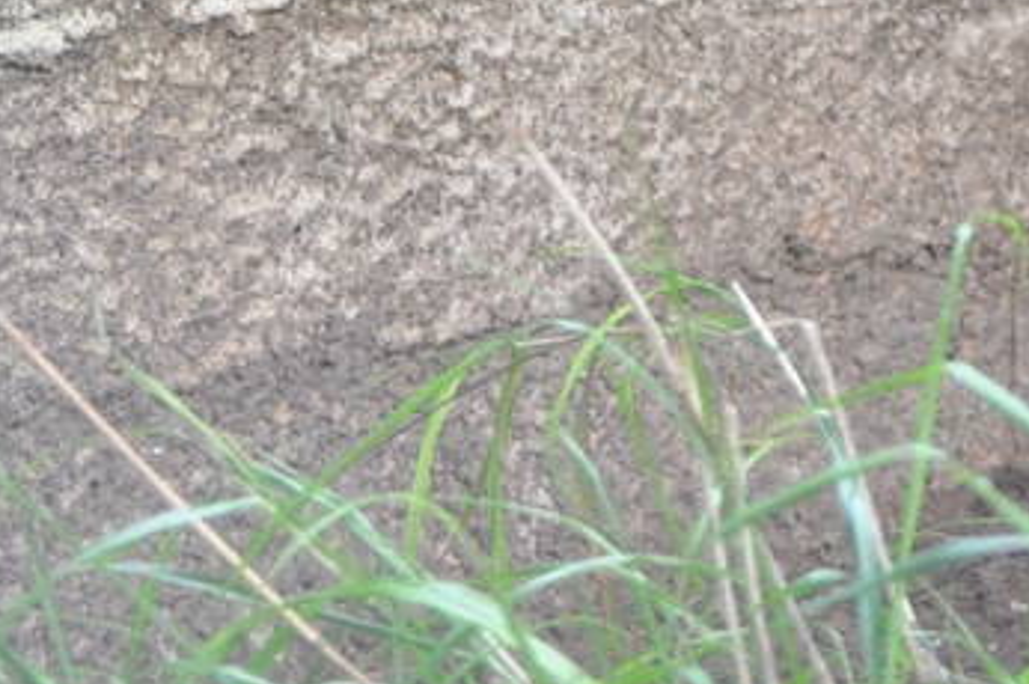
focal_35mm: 541
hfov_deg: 3.8
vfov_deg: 2.5
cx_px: 2034
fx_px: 15449
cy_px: -790
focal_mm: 78
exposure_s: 1/125
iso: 1600
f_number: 4.5
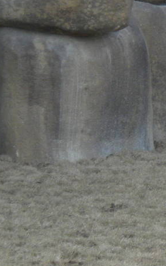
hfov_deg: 4.1
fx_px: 2282
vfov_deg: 6.7
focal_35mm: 315
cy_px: 115
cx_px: 459
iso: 133
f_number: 5.1
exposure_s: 1/144
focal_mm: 15
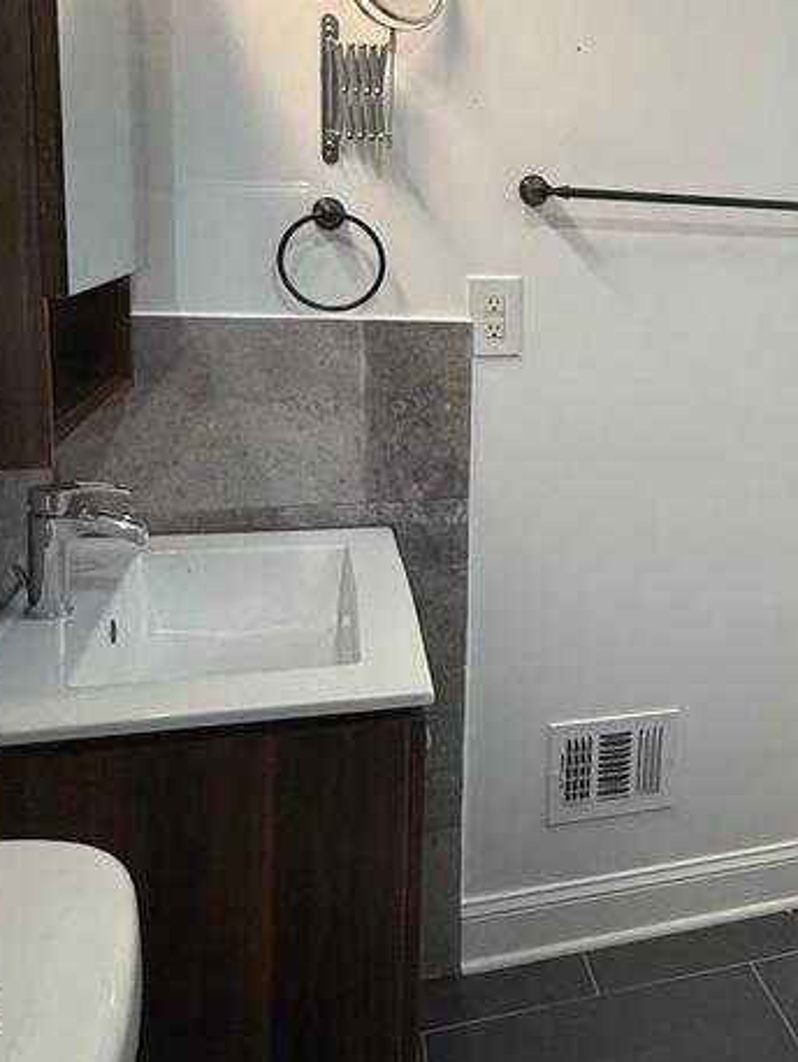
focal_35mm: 33
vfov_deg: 54.7
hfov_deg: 40.5
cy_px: 397
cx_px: 682
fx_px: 1013
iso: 320
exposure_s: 1/120
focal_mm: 2.22
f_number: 2.2
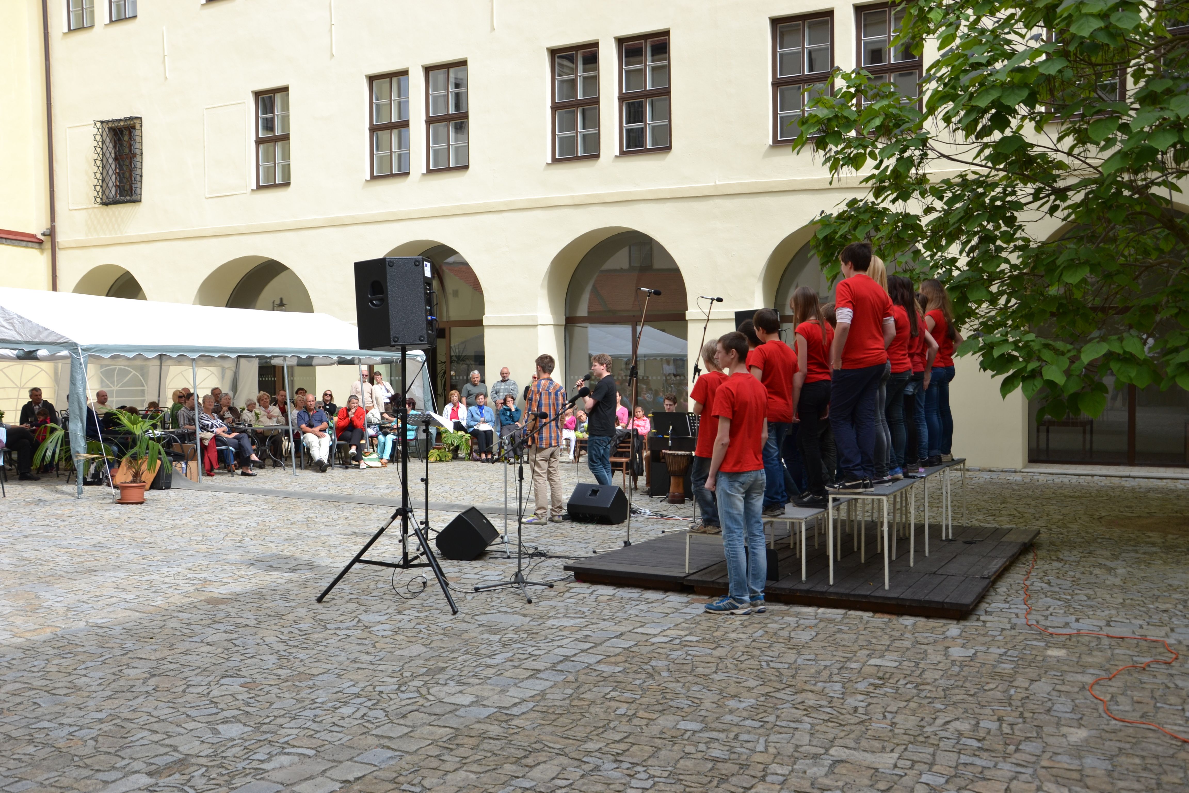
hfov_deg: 57.2
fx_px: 1090
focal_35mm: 33
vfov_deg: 40.0
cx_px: 594
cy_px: 396
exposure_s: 1/200
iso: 100
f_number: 7.1
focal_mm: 22
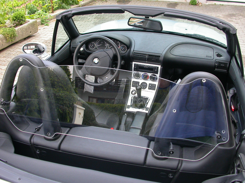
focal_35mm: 38
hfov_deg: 49.0
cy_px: 92
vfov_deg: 37.7
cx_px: 122
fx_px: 269
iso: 100
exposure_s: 1/32
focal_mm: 7.85
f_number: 3.7
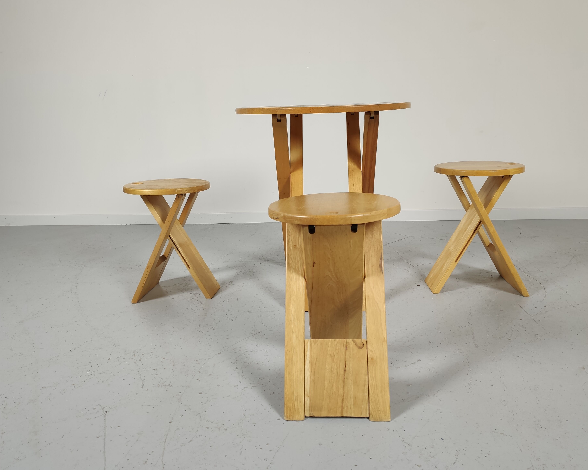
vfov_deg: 50.0
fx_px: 505
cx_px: 306
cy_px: 234
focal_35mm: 29
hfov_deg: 60.4
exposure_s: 1/100
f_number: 1.75
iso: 153
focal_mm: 4.75
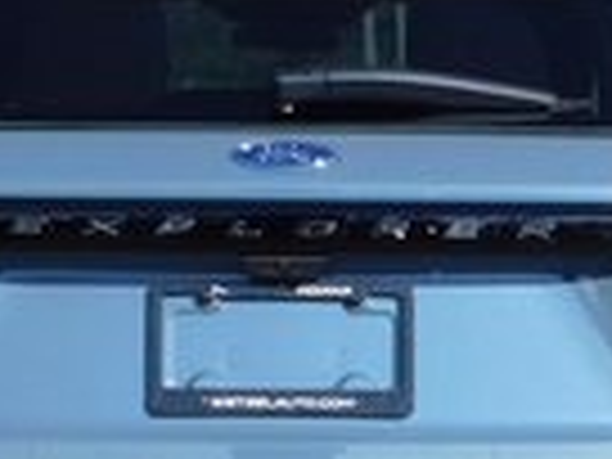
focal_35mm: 141
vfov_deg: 10.5
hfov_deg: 14.0
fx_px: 2493
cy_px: 346
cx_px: 346
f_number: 3.2
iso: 125
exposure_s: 1/1250
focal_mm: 5.3
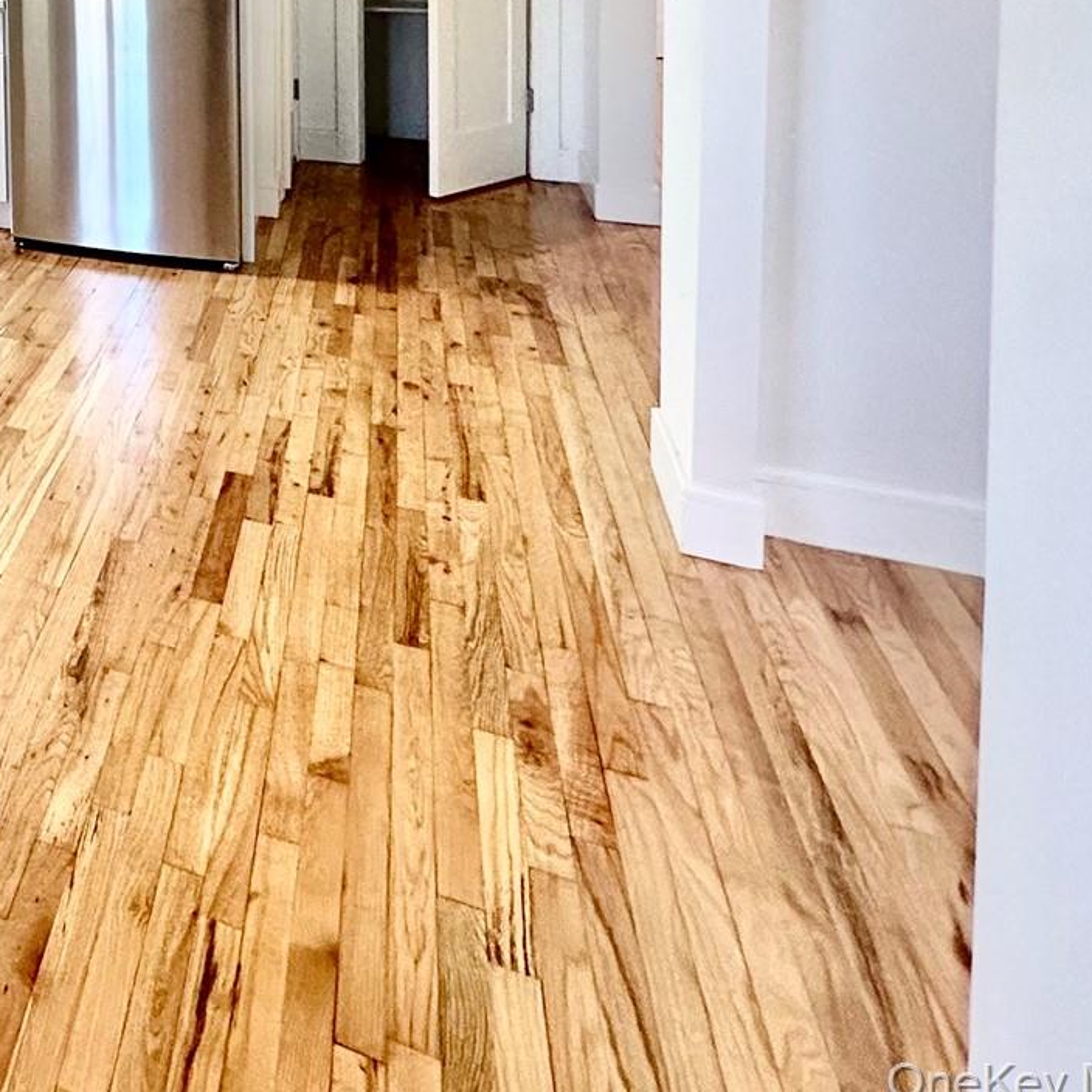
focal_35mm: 36
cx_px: -386
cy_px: -73
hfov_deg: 32.3
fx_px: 1285
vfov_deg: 38.9
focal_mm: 2.22
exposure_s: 1/120
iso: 160
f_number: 2.2
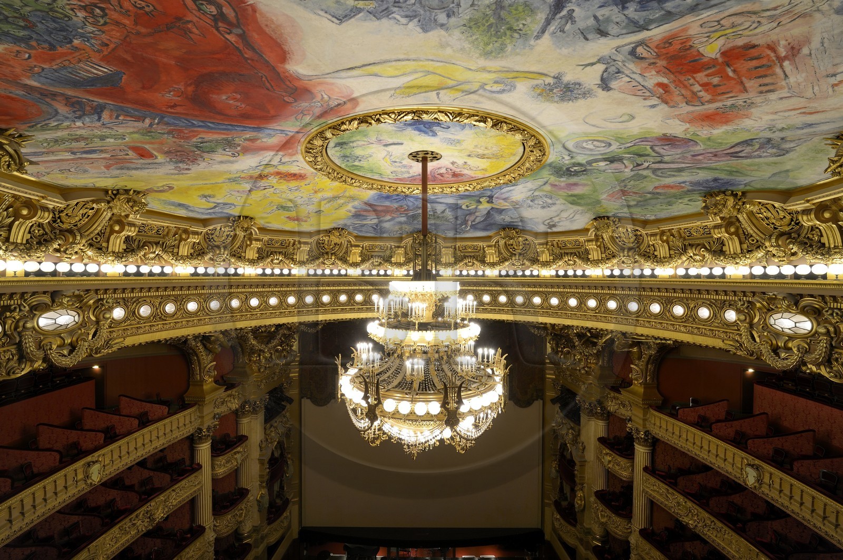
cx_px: 422
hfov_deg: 104.3
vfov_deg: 81.1
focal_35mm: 14
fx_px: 328
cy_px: 280
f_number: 10
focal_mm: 14
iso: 200
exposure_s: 1/1.25
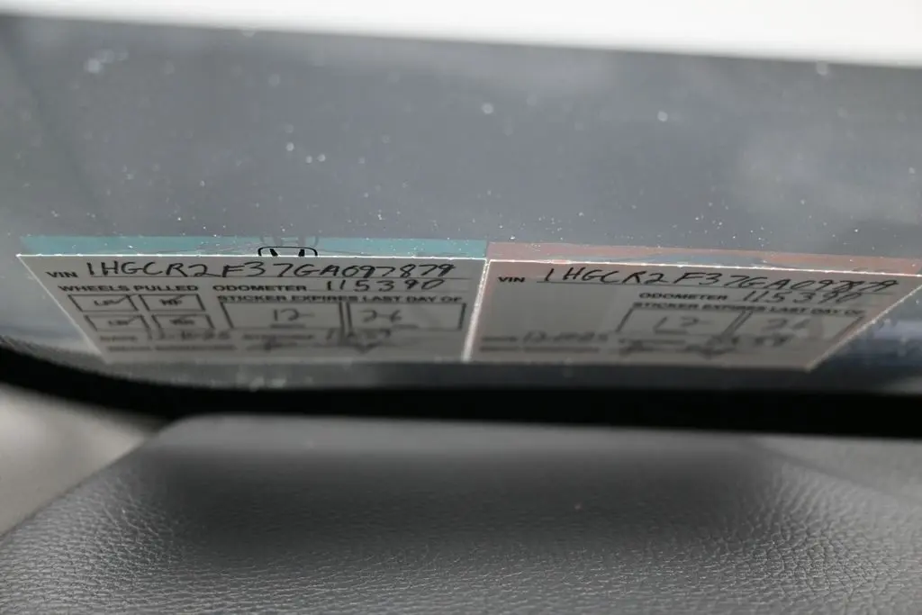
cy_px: 308
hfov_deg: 51.3
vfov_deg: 35.5
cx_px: 461
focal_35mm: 38
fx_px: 960
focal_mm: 25
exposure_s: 1/125
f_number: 4.2
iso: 640
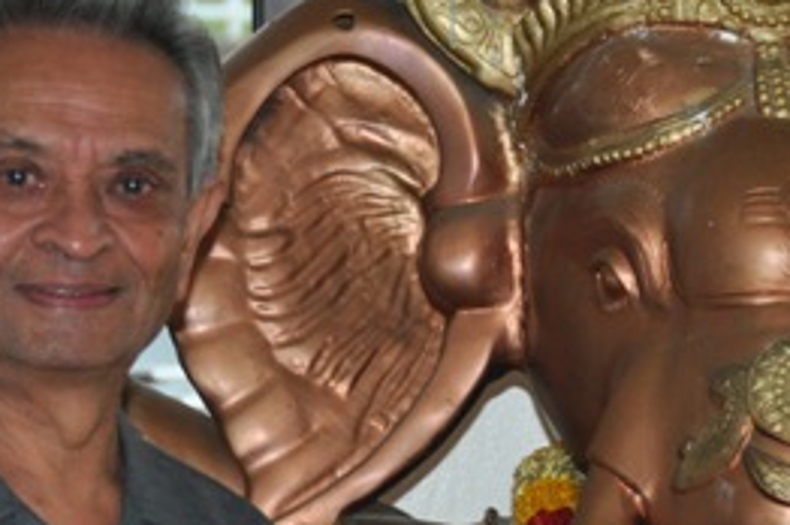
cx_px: 419
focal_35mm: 367
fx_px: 8044
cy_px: 261
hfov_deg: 5.6
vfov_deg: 3.7
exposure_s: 1/60
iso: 800
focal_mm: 80
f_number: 5
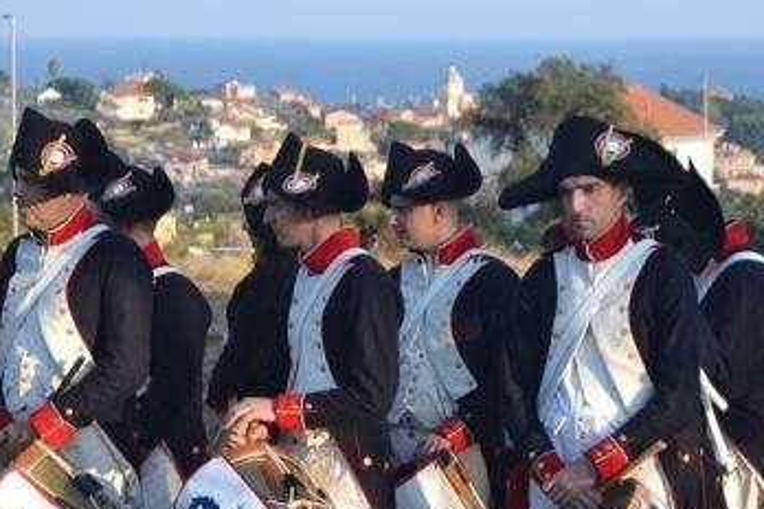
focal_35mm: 119
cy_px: 366
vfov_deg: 11.5
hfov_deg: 17.2
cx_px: 441
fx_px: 2525
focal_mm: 46
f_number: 5.6
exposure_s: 1/125
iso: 100
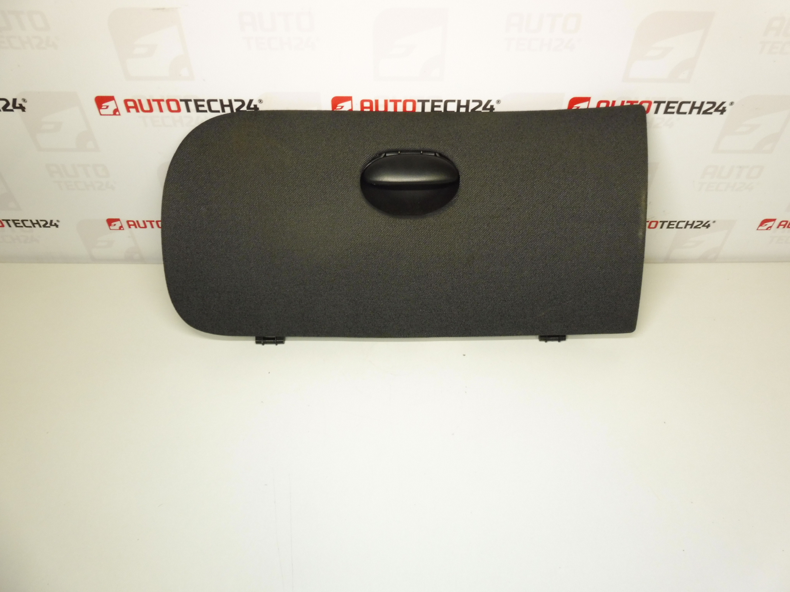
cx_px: 395
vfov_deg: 56.8
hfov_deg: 71.6
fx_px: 548
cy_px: 296
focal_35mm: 24
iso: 200
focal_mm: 4.3
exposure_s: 1/30
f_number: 5
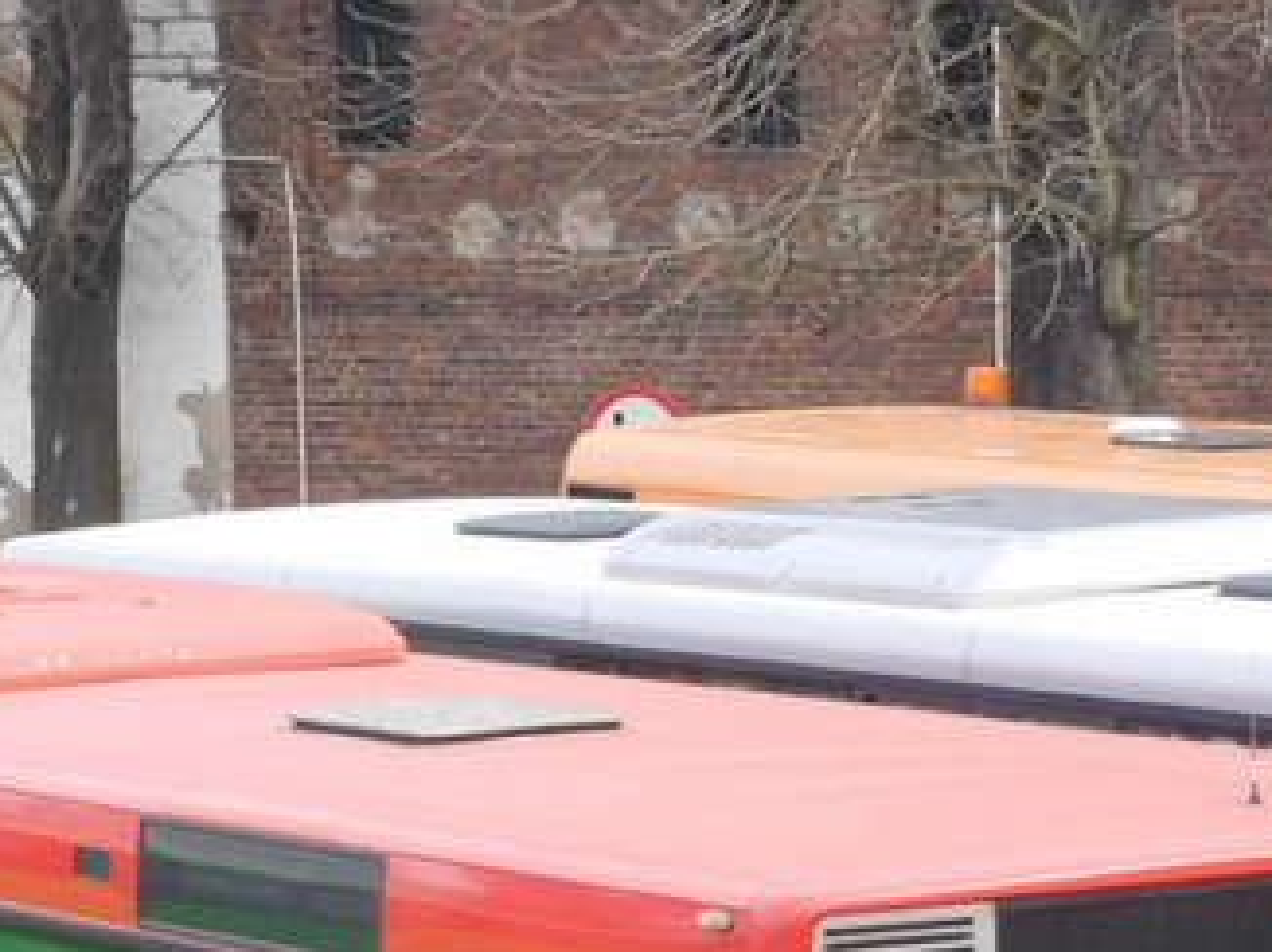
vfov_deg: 6.7
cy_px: 1059
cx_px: 523
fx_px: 8115
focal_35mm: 221
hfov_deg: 9.0
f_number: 4.6
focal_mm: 14.3
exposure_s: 1/250
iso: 280
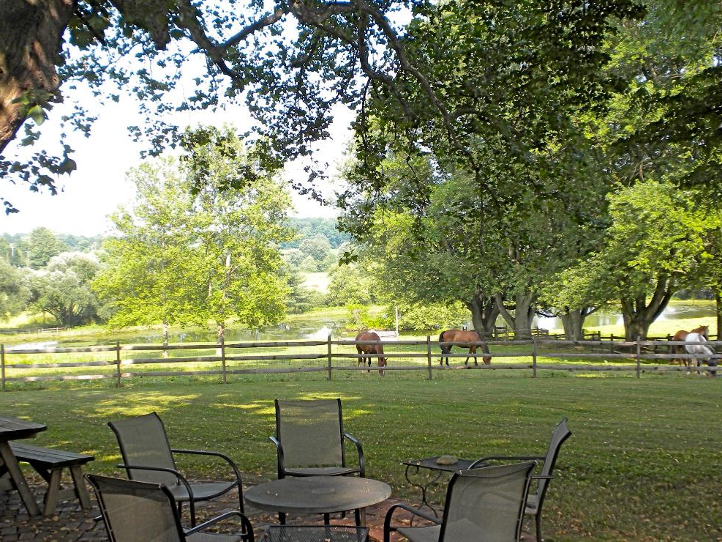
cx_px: 341
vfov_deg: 27.0
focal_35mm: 54
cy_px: 305
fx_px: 1126
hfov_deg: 35.5
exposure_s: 1/161
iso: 64
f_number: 3.5
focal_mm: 6.6
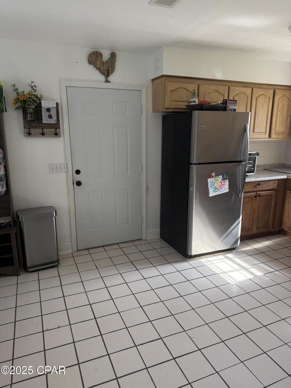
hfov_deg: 56.8
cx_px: 146
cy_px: 194
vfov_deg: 71.6
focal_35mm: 24
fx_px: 269
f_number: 1.78
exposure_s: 1/107
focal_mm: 6.76
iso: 200
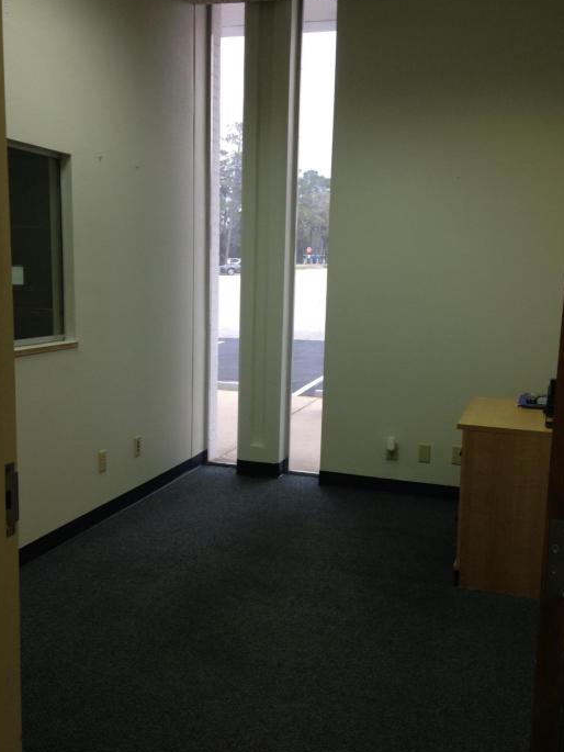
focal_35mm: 37
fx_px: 804
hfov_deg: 38.7
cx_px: 303
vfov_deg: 50.1
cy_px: 388
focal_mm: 4.12
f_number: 2.4
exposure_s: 1/40
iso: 50
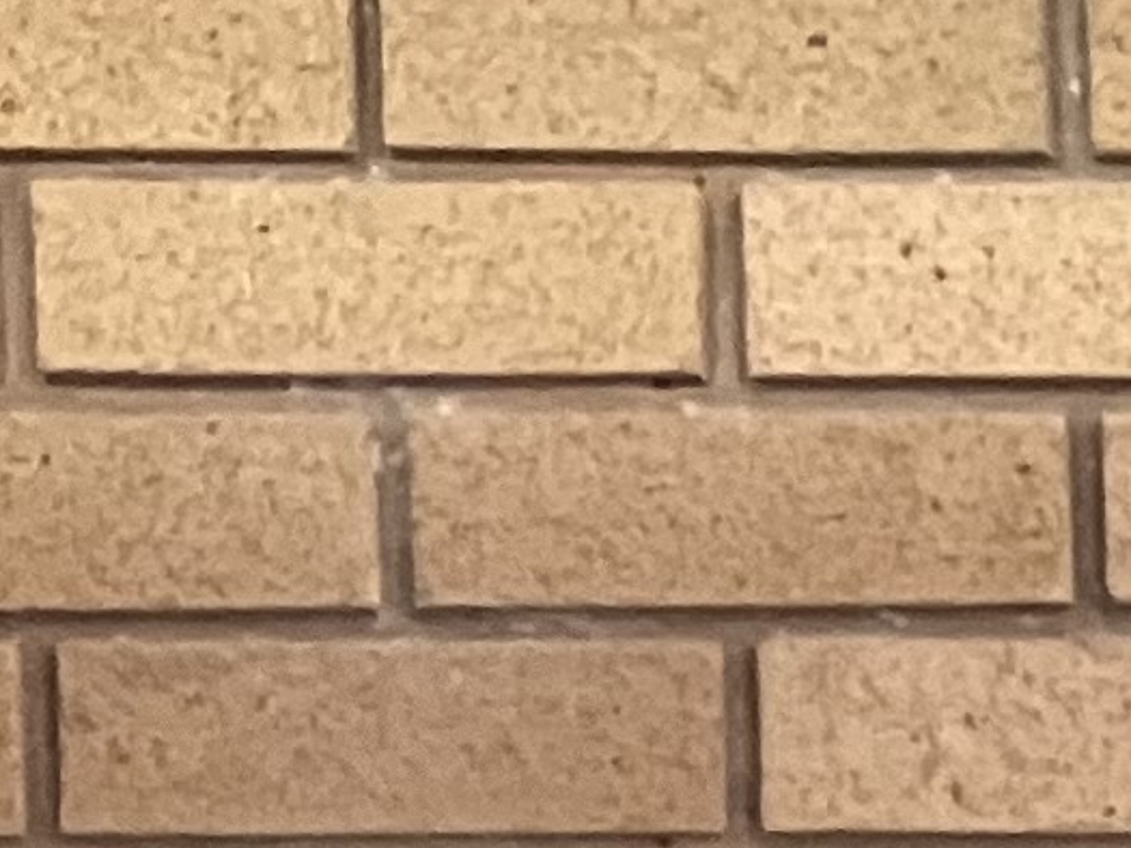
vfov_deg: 6.2
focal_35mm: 215
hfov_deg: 8.3
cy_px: 2727
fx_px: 7026
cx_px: 2964
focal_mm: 3.99
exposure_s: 1/50
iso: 320
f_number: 1.8
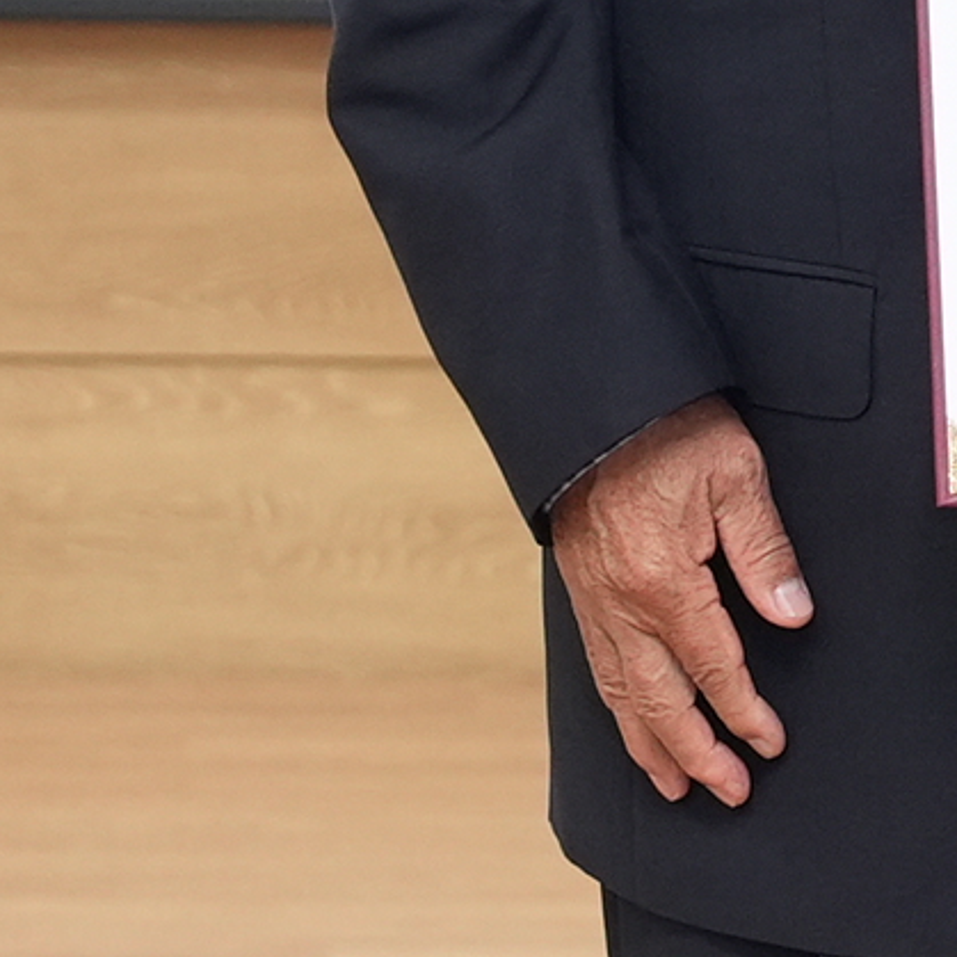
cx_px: 1676
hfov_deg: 4.7
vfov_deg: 4.8
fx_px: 11448
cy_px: -452
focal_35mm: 366
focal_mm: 38
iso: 800
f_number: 2.8
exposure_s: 1/125
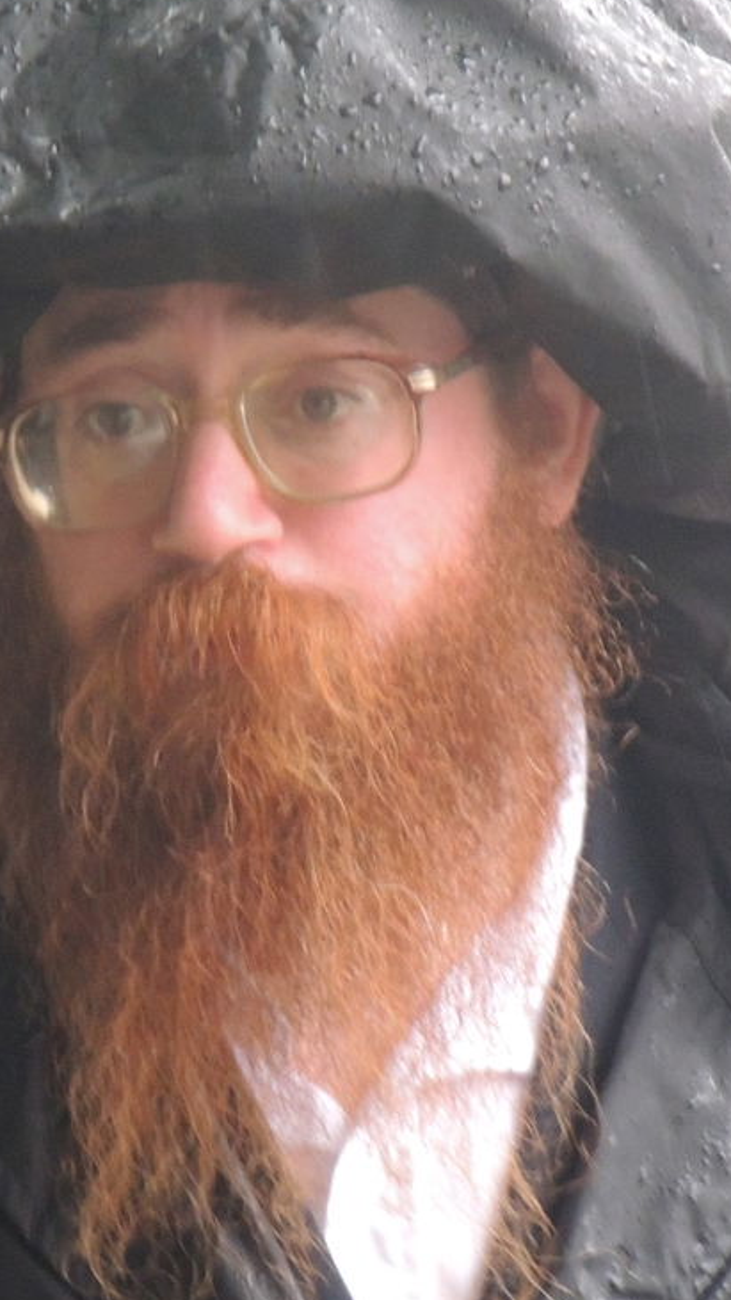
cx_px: 178
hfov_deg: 1.2
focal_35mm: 981
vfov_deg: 2.2
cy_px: 694
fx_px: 33816
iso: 800
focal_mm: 83.8
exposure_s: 1/50
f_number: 4.9
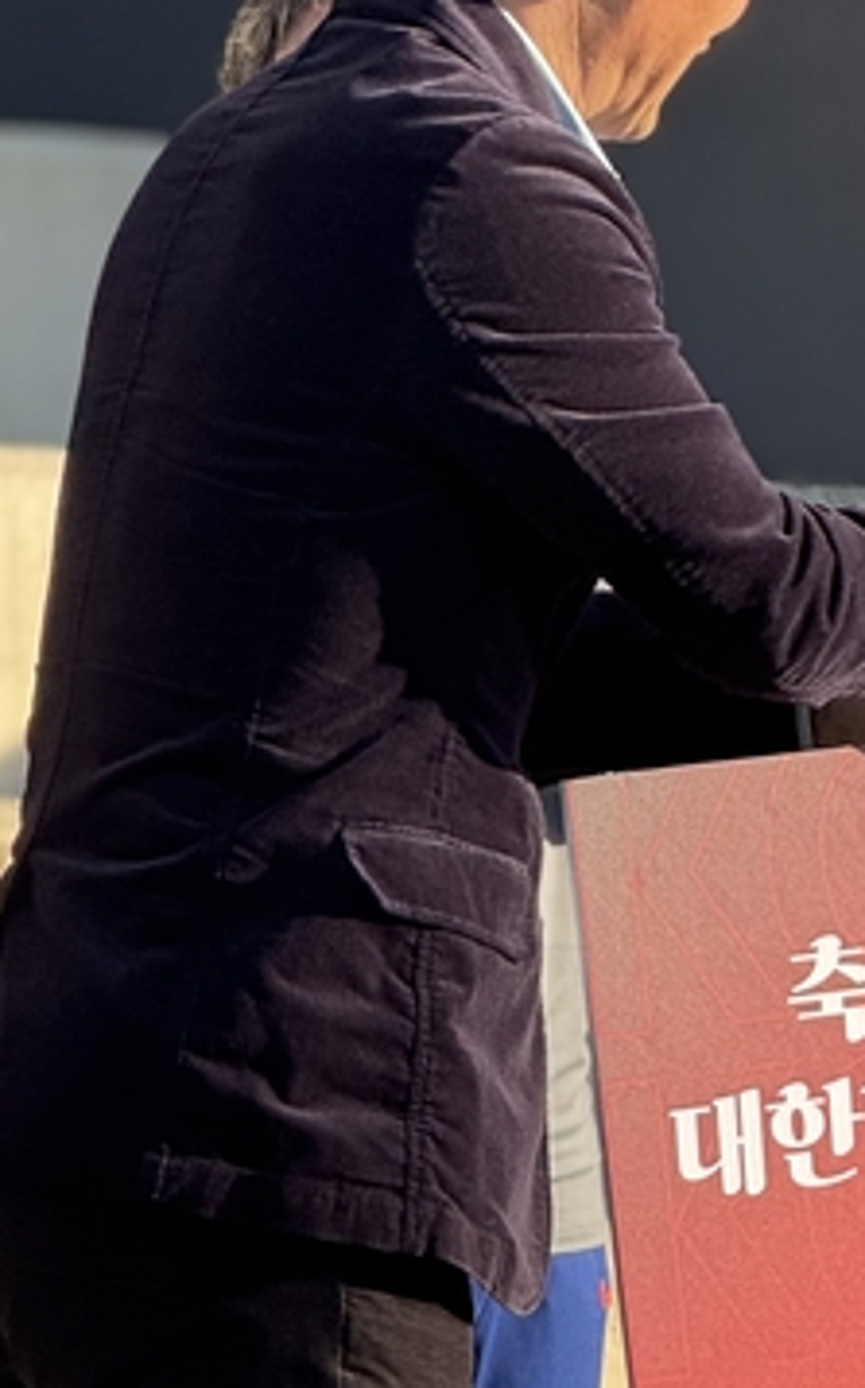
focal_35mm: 332
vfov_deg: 6.3
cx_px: 1032
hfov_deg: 3.9
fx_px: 12553
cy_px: 684
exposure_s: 1/423
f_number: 2.8
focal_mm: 15.66
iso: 64
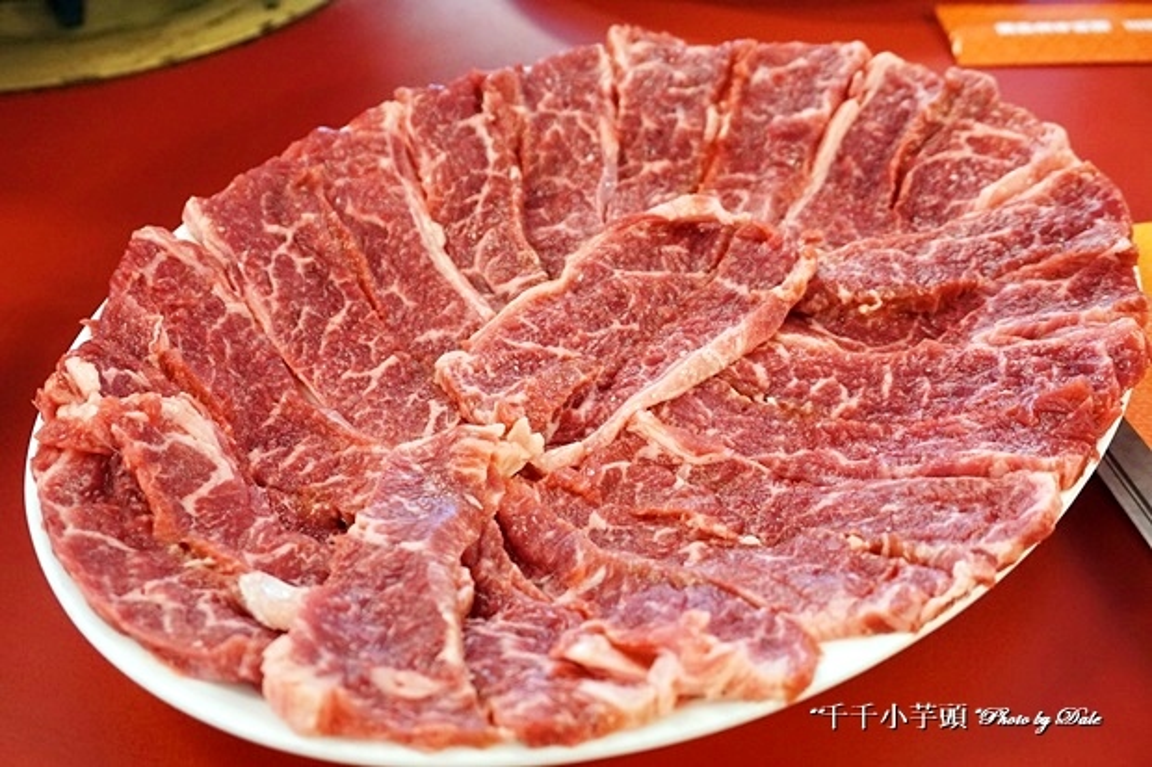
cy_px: 384
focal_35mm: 42
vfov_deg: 31.9
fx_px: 1344
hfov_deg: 46.4
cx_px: 576
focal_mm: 28
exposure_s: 1/60
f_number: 5.6
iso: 2500
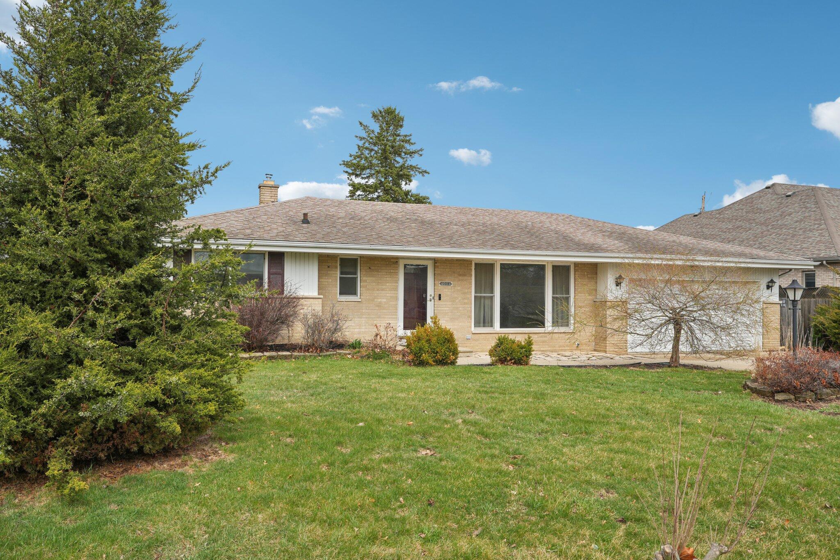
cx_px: 420
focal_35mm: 28
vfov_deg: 45.7
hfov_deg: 64.6
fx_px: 665
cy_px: 280
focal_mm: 28.5
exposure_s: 1/250
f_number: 8
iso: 100
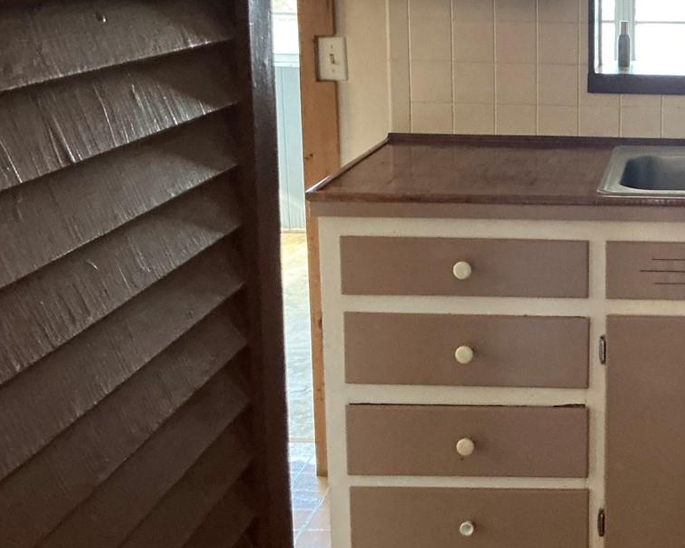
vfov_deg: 26.0
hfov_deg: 29.8
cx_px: 719
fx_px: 1176
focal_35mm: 58
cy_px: 150
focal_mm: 3
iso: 320
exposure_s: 1/55
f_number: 1.8
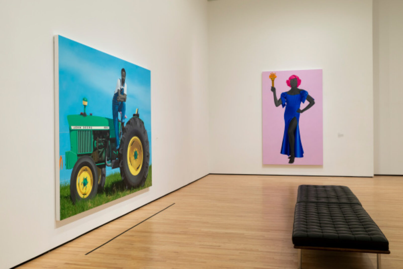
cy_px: 134
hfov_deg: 54.4
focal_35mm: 35
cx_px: 202
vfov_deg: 37.9
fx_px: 392
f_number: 8
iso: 400
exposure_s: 1/13
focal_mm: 35
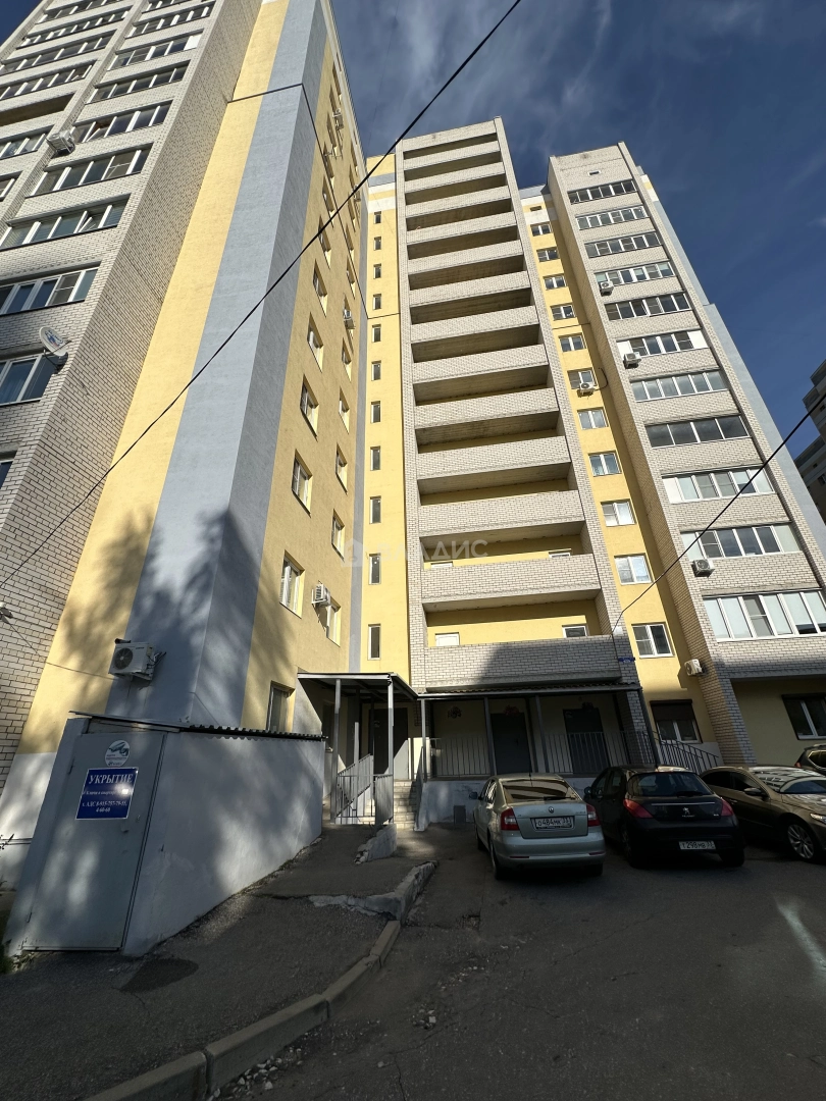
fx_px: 445
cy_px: 550
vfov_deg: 102.1
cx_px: 413
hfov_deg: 85.7
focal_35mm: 14
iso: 50
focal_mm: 2.22
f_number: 2.2
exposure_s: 1/4464
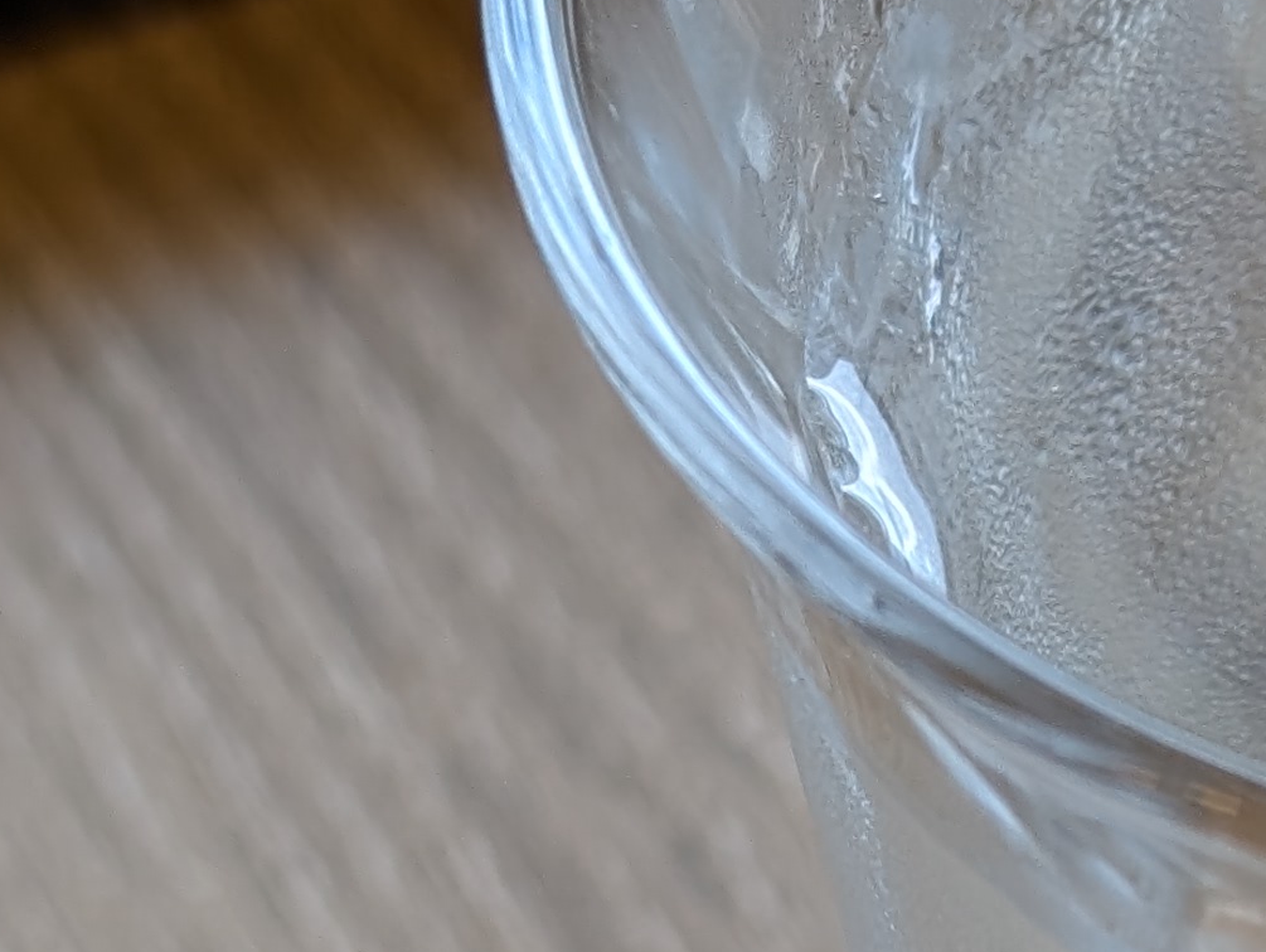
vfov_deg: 7.4
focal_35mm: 199
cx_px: 1407
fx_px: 7286
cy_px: 1391
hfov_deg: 9.8
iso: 26
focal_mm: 6.9
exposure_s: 1/120
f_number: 1.68
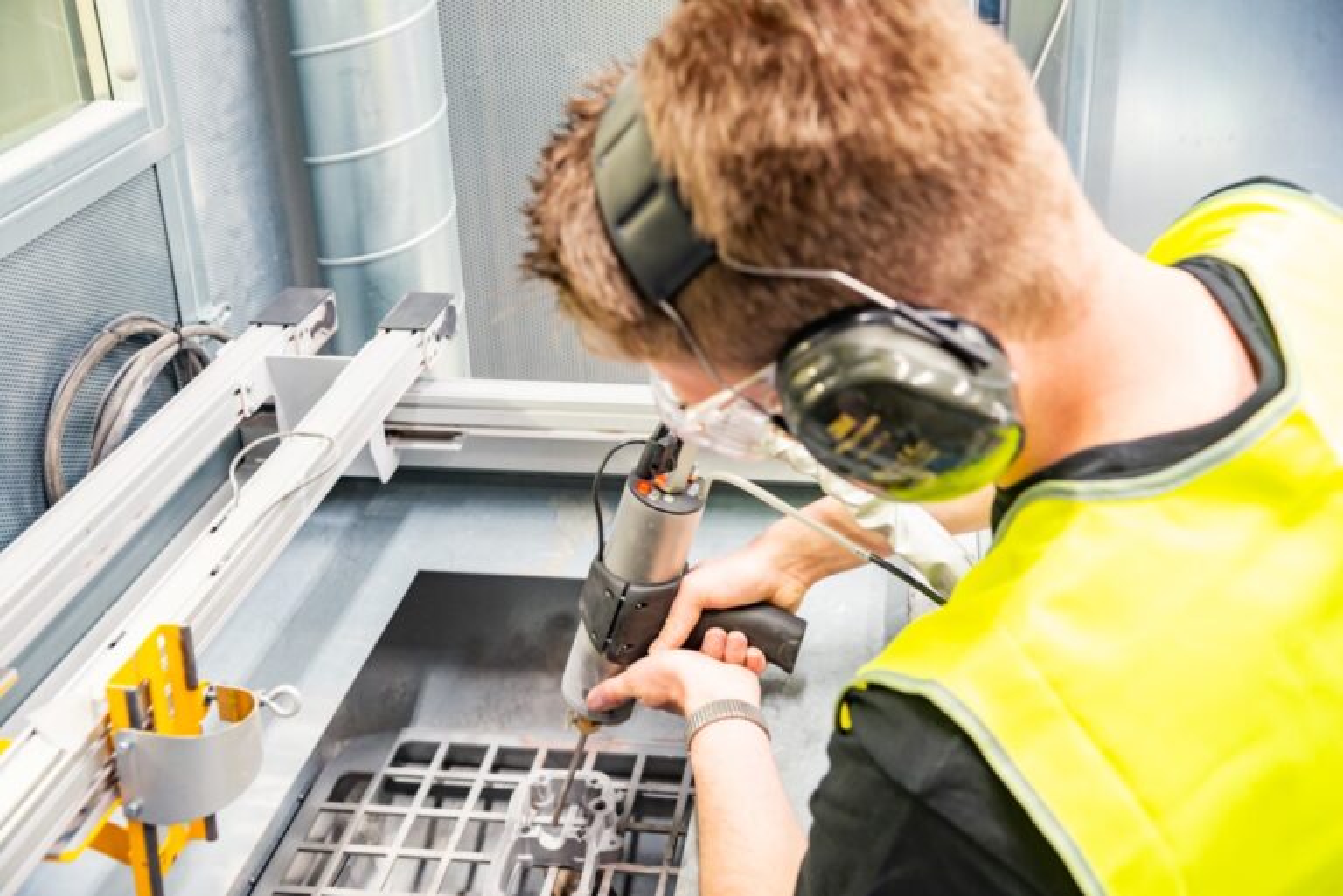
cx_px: 672
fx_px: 1418
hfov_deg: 50.7
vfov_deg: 35.1
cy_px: 448
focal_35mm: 38
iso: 800
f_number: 5.6
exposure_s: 1/10
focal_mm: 38
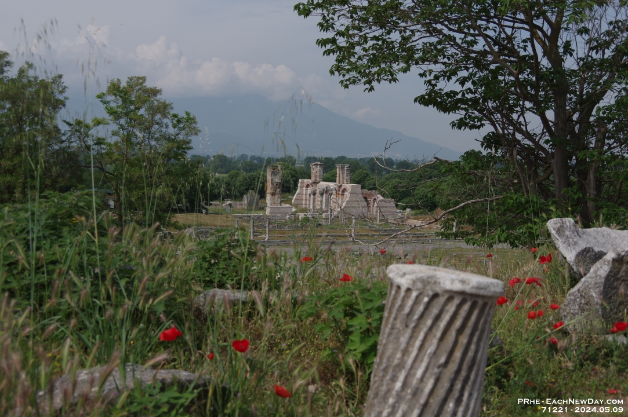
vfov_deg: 31.8
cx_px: 314
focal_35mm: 42
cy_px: 208
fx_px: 732
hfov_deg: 46.4
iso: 100
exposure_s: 1/800
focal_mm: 28
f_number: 7.1
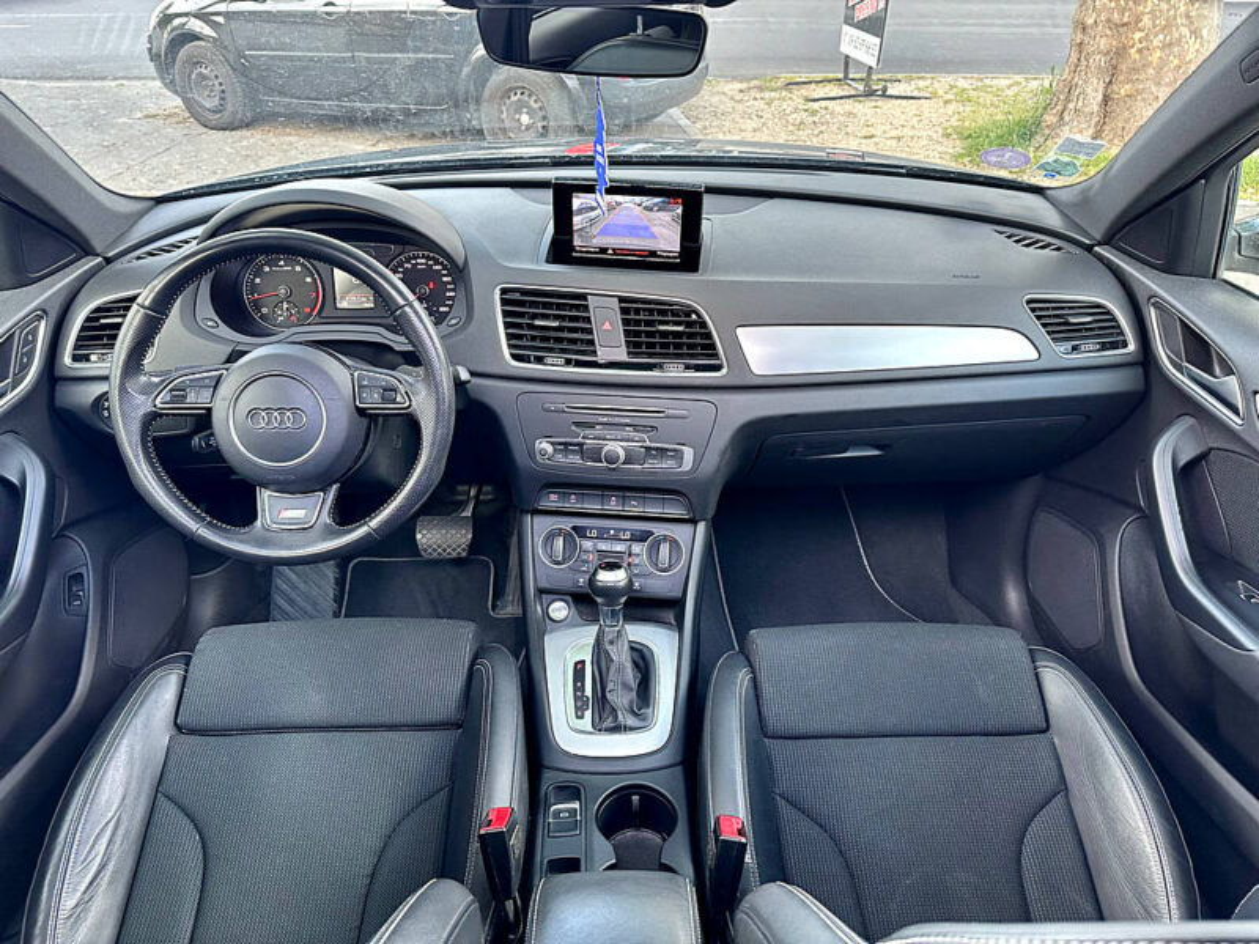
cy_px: 472
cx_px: 630
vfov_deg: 56.8
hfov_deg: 71.6
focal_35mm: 24
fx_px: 873
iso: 250
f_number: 1.78
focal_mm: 6.86
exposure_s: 1/116
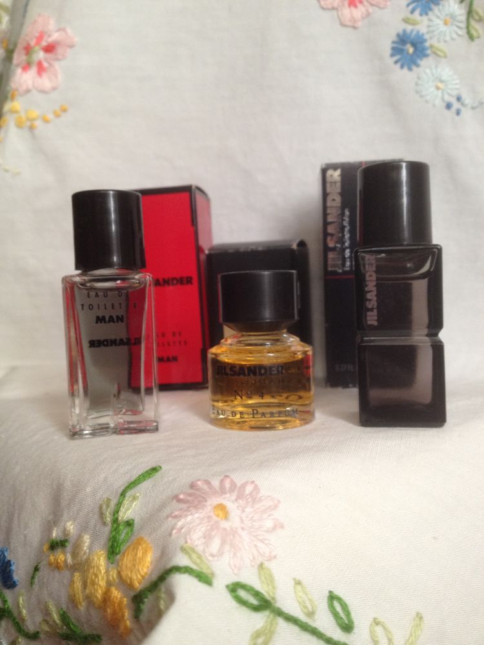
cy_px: 322
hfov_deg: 40.7
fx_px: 652
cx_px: 242
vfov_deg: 52.6
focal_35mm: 35
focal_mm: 4.28
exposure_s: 1/20
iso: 125
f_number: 2.4
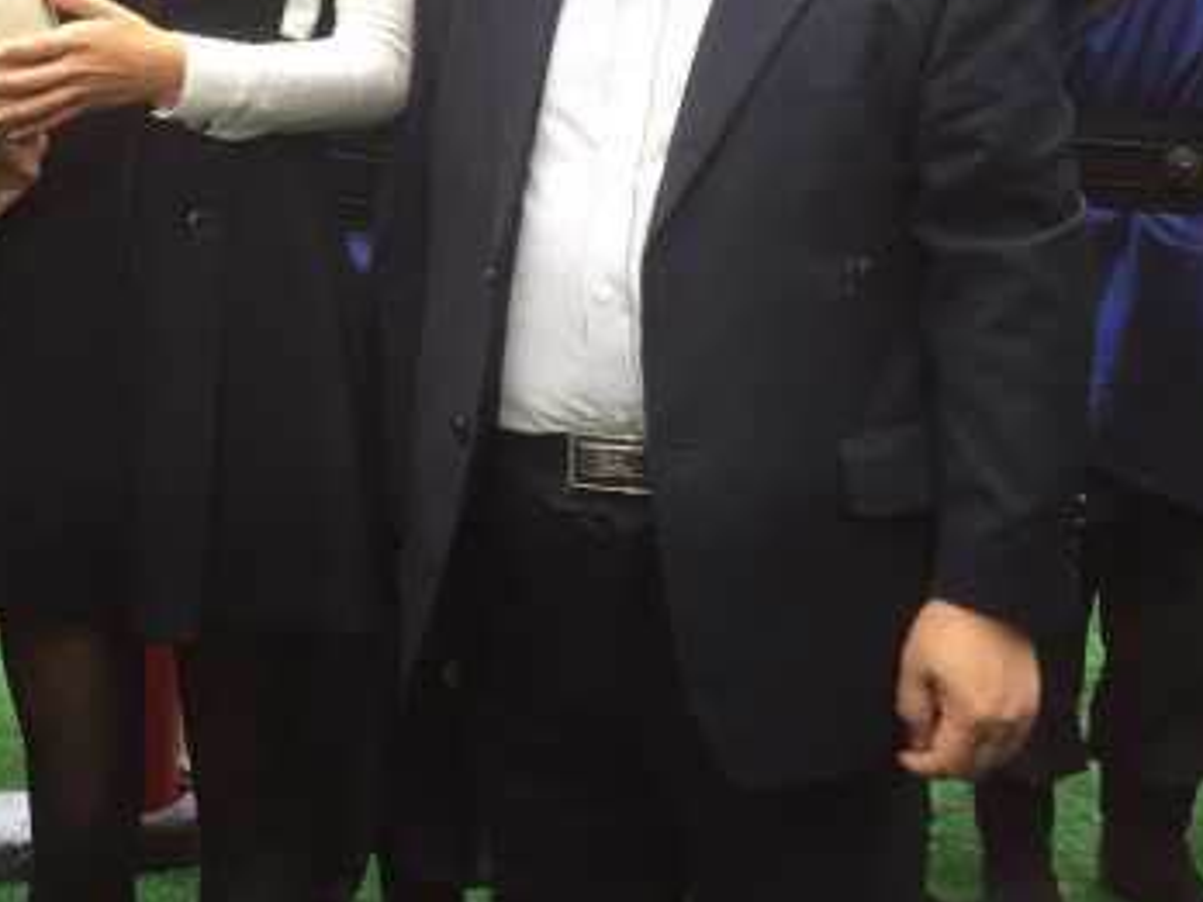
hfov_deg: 31.0
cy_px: 45
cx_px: 173
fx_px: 2085
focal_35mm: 60
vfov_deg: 23.6
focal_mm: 4.15
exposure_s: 1/33
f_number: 2.2
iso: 100
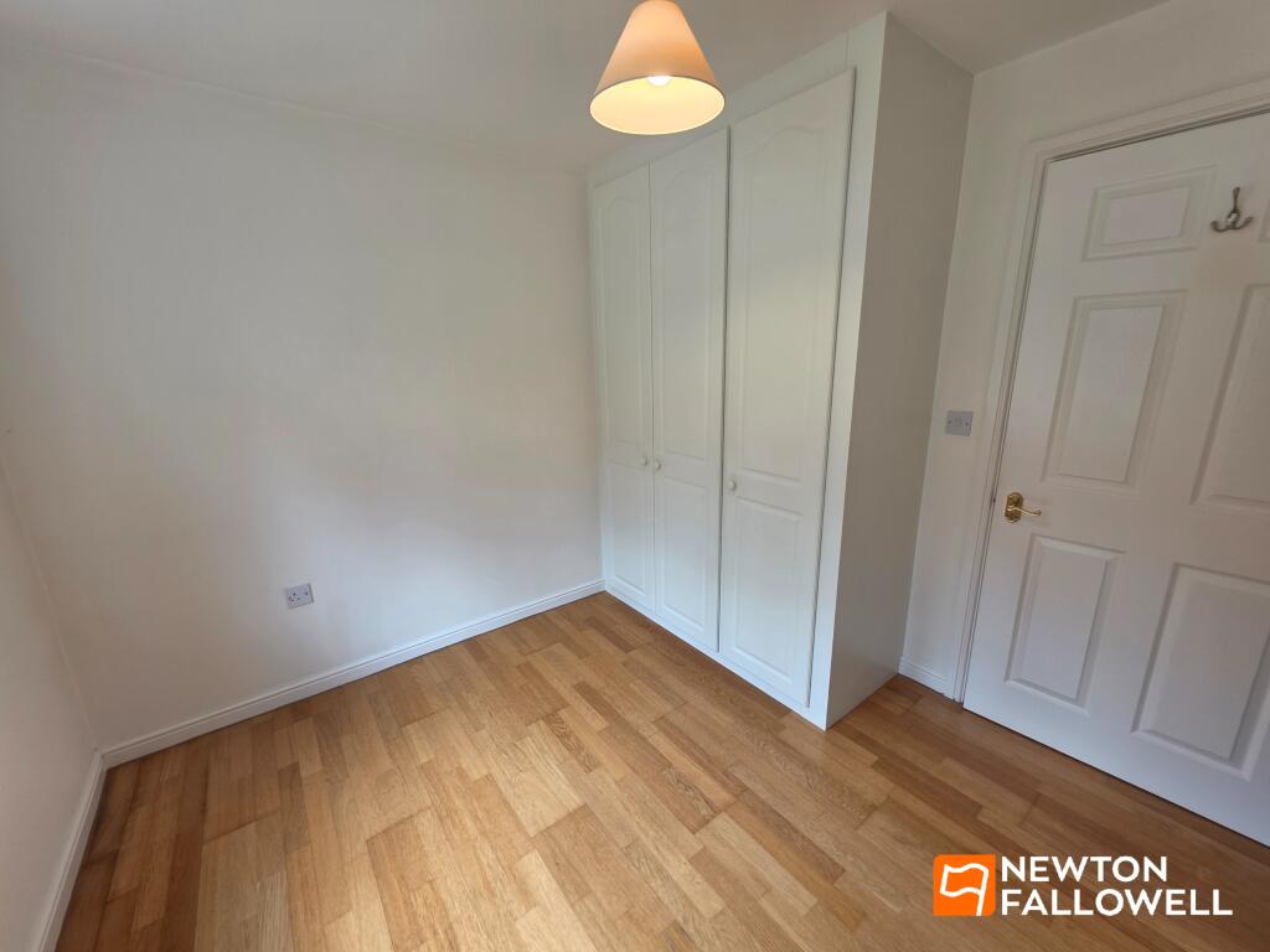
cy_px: 476
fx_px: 477
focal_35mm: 13
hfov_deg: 106.2
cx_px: 635
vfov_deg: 89.9
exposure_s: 1/101
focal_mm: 2.2
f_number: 1.9
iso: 40
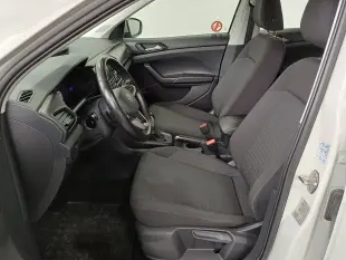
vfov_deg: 48.3
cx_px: 175
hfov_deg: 61.6
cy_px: 127
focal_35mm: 29
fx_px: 290
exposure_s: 1/50
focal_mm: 4.65
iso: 160
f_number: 1.8
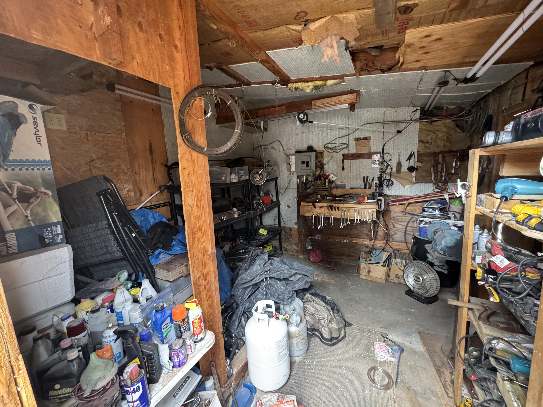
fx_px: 220
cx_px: 272
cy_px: 204
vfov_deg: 85.7
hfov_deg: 102.1
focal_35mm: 14
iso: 500
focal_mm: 2.22
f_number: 2.2
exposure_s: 1/60
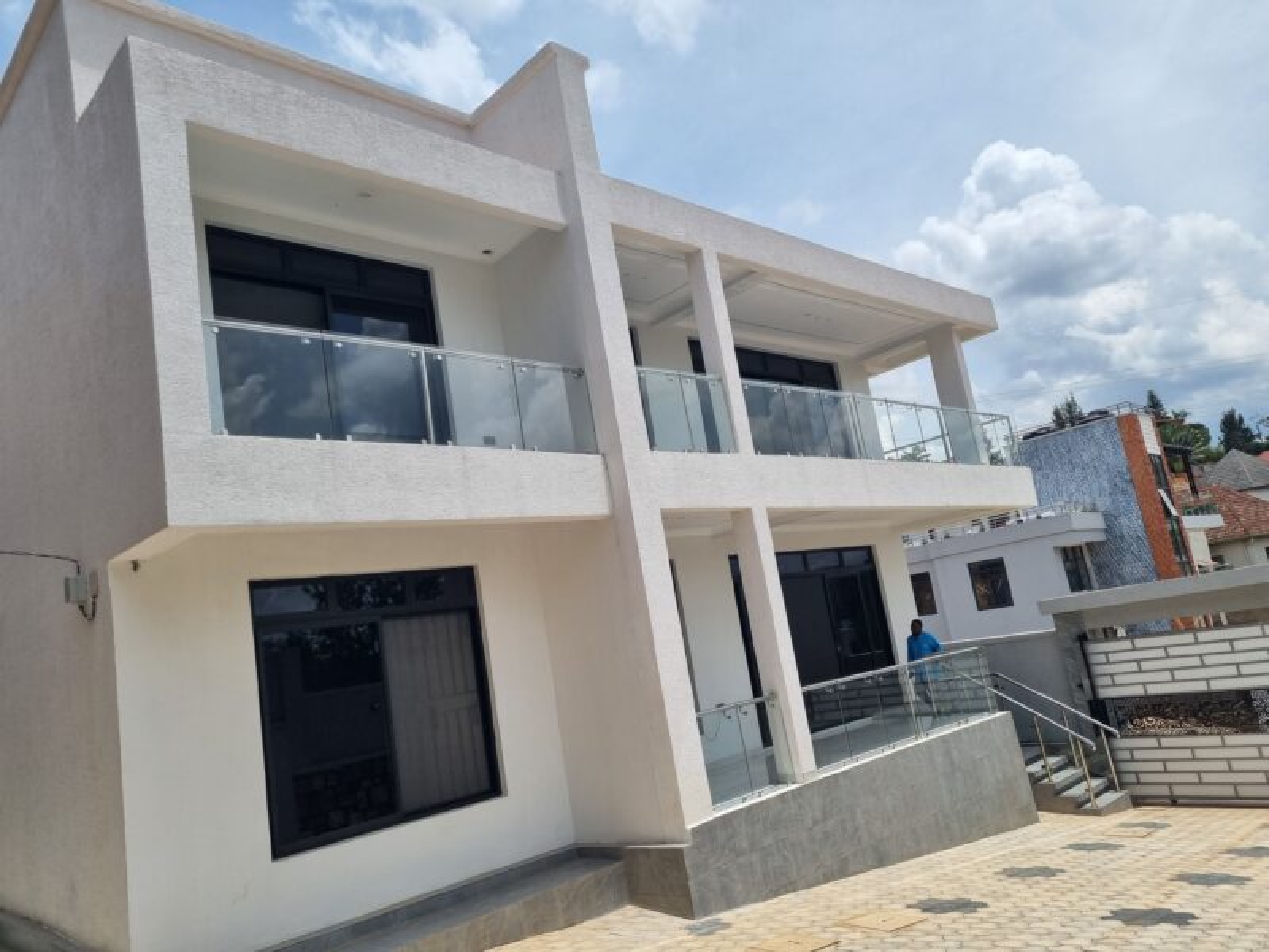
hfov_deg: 67.3
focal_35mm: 26
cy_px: 476
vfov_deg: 53.1
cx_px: 634
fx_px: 953
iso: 50
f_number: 1.8
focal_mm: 5.4
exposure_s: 1/4096
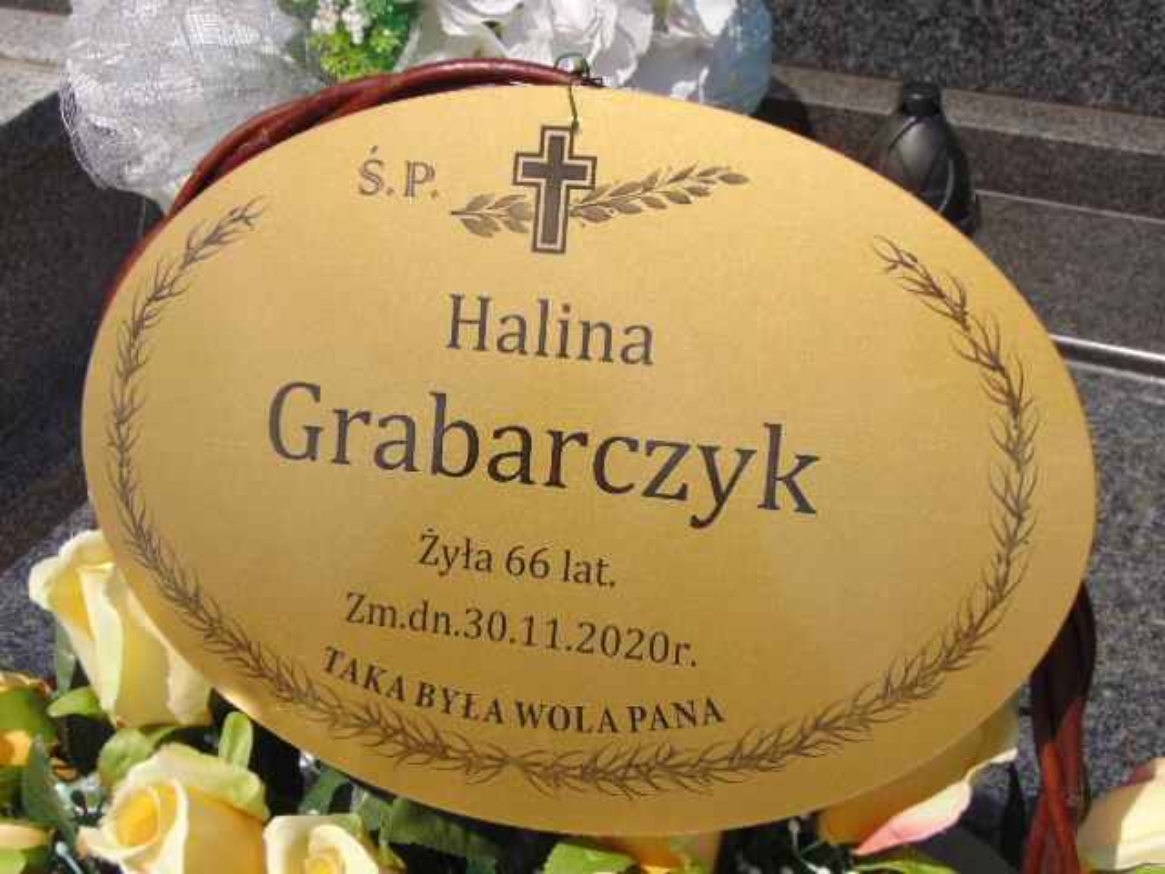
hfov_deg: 38.2
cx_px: 582
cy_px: 437
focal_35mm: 50
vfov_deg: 29.1
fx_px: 1683
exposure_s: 1/400
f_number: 9
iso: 80
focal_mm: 9
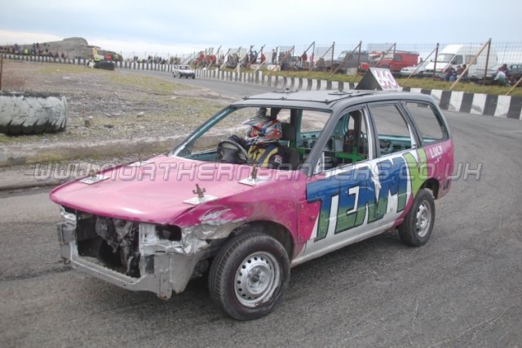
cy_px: 174
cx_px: 261
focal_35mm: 39
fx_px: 565
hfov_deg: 49.6
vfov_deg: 34.2
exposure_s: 1/500
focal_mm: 26
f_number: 4.2
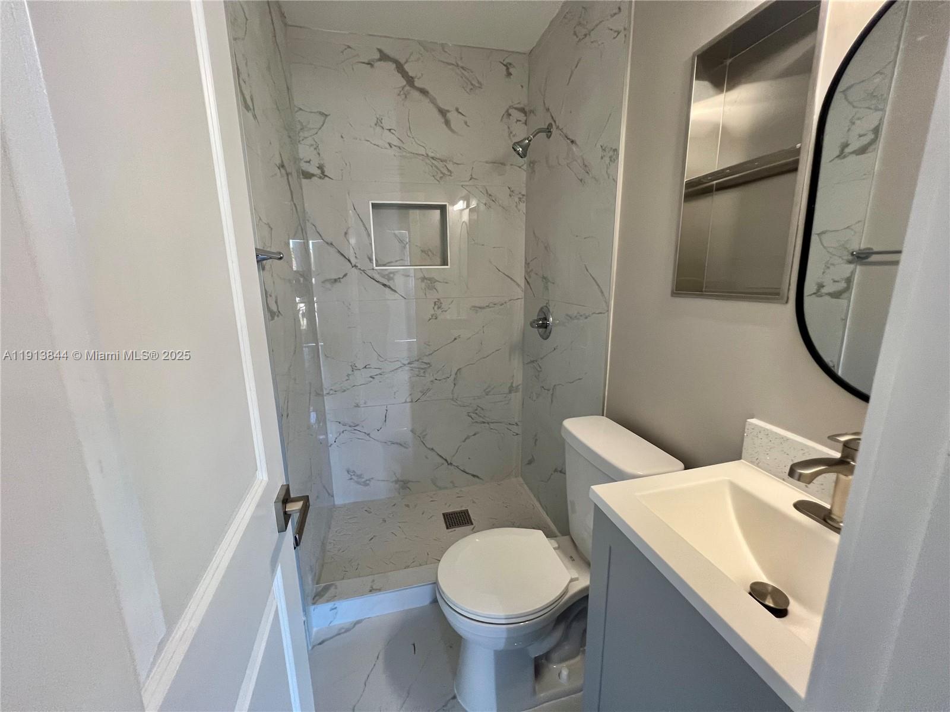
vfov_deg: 89.9
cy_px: 356
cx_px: 475
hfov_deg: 106.2
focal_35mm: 13
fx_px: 357
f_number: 1.8
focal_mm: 1.57
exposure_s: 1/60
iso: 200
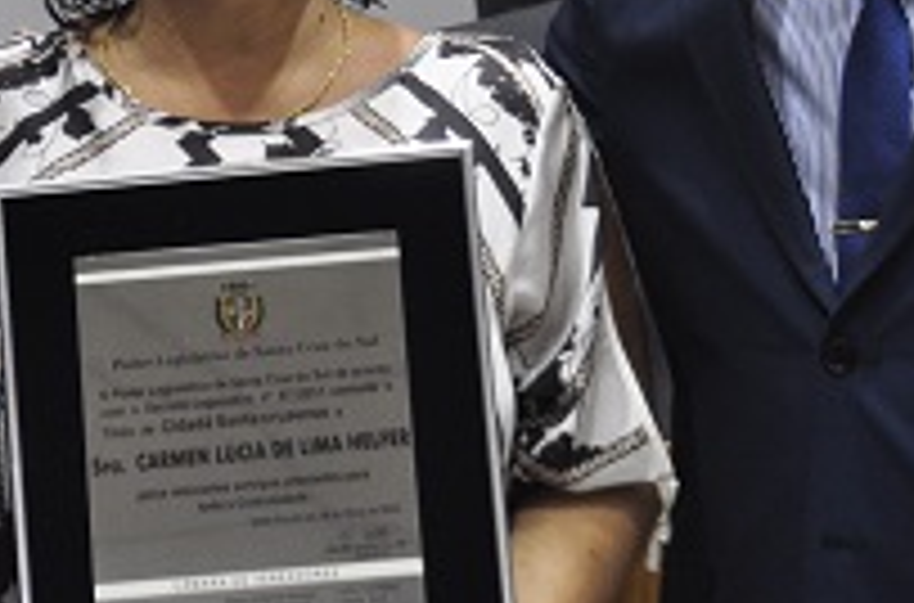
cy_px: 40
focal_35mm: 400
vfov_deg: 3.4
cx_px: 360
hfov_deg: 5.2
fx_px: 10124
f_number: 5.6
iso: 720
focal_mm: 90
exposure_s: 1/60
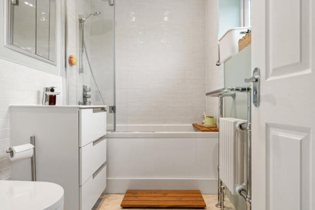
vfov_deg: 55.1
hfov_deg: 76.1
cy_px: 105
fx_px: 201
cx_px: 158
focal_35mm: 23
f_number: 8
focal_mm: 23
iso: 320
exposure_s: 1/4
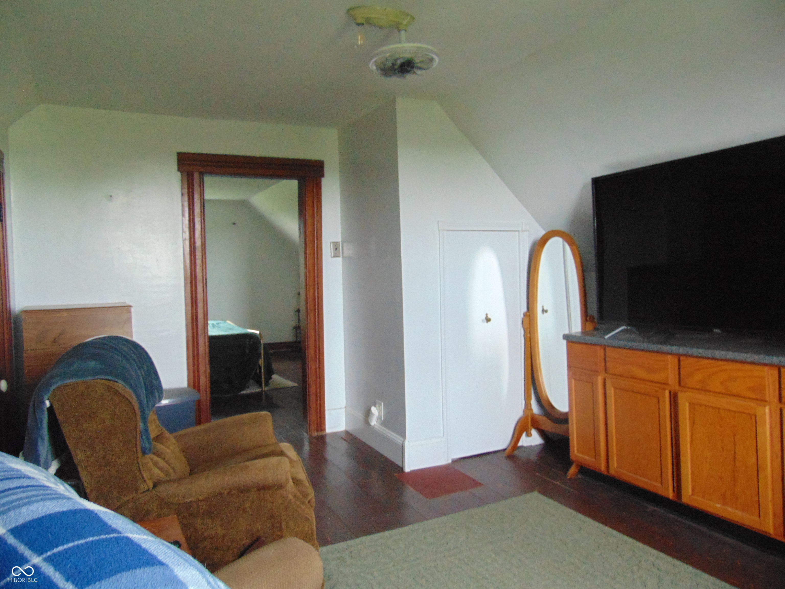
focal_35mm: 25
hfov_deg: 69.4
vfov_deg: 54.9
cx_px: 392
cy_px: 294
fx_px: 567
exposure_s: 1/15
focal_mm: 4.5
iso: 400
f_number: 3
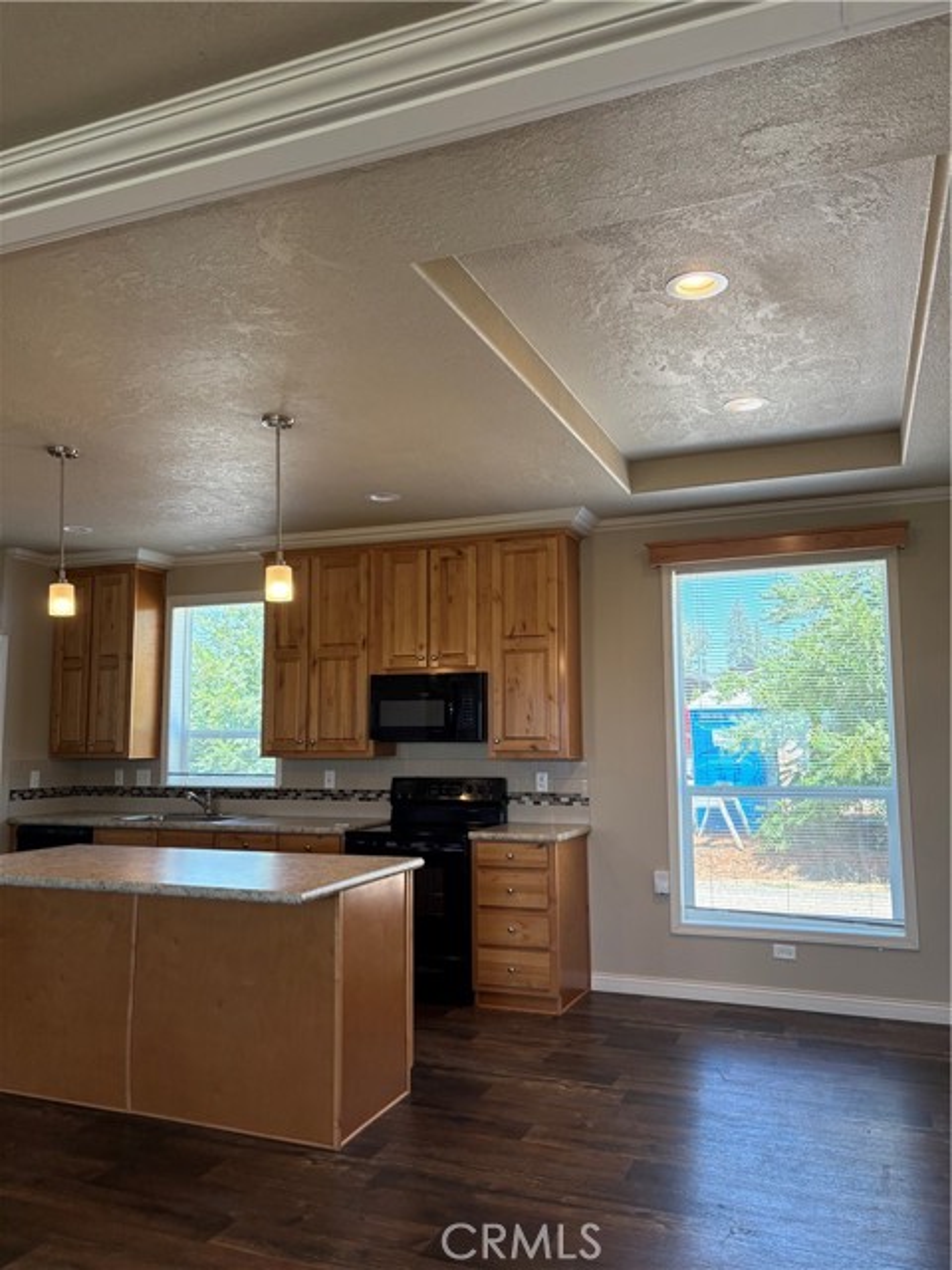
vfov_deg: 67.3
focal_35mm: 26
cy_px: 635
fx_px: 953
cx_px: 476
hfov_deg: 53.1
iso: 125
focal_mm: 5.96
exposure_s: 1/135
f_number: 1.6
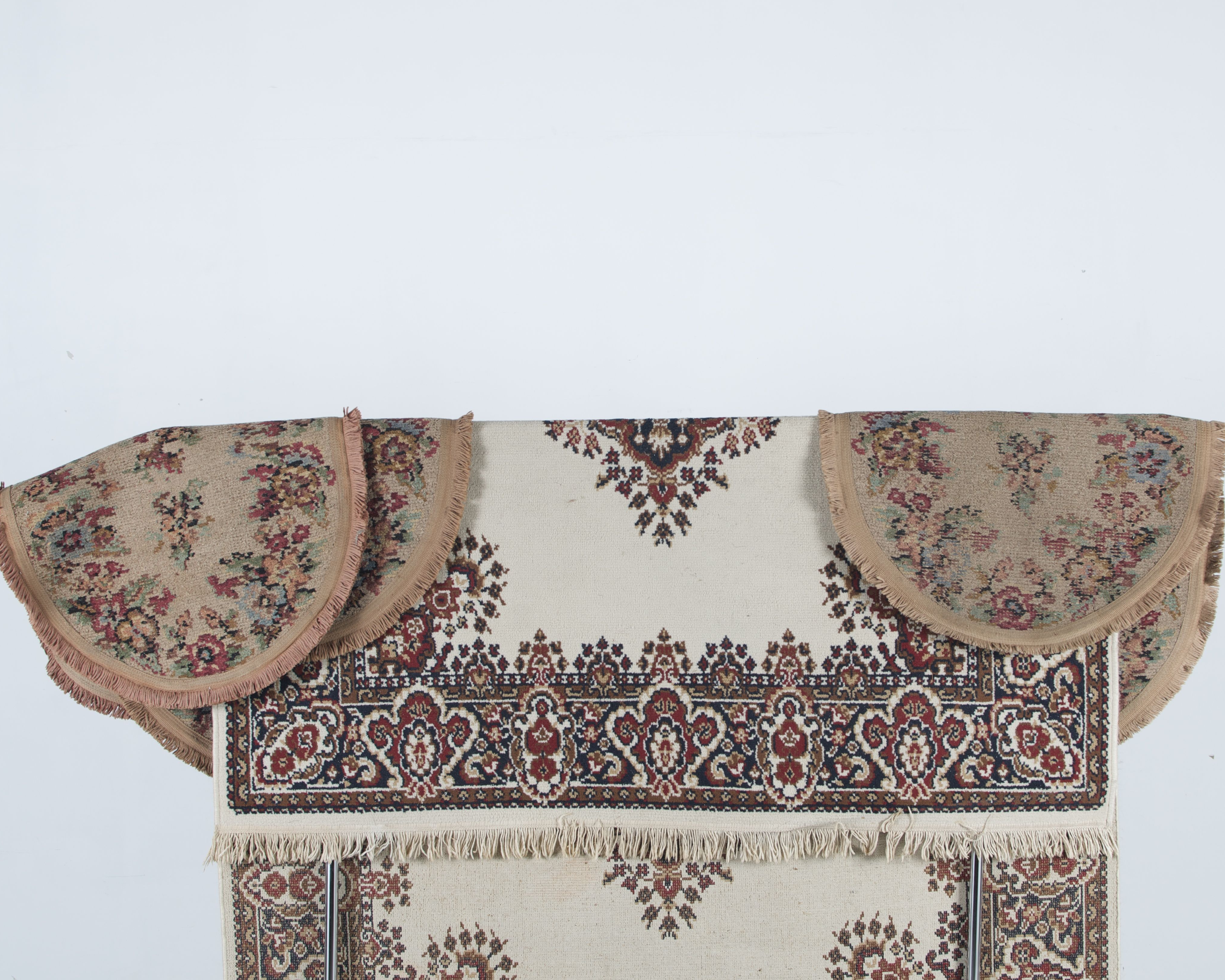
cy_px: 489
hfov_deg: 31.7
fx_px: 2160
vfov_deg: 25.6
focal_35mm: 60
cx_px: 658
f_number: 6.3
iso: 100
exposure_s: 1/160
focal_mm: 35
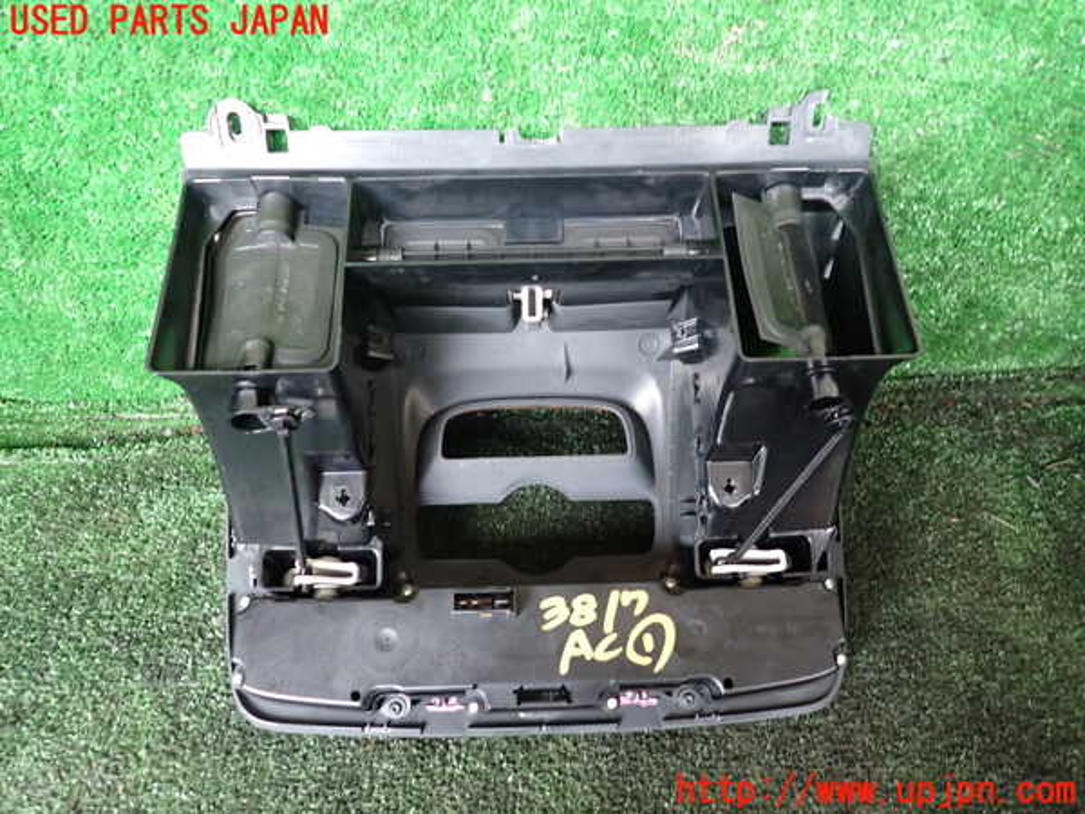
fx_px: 784
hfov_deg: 69.4
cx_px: 542
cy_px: 407
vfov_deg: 54.9
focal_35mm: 25
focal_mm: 4.5
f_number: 2
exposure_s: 1/30
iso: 640
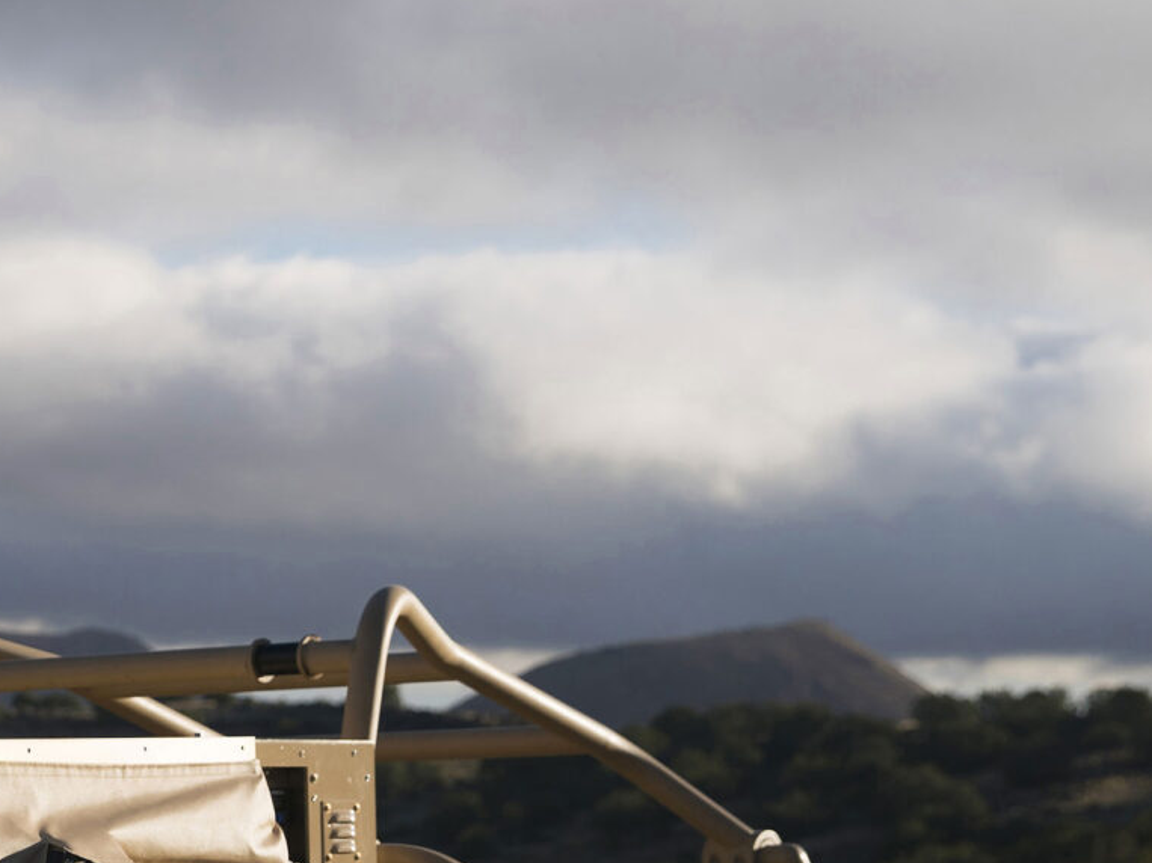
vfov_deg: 10.3
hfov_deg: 13.2
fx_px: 4725
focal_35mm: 142
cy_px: 959
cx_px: -530
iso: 200
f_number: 4
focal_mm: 44
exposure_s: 1/2000
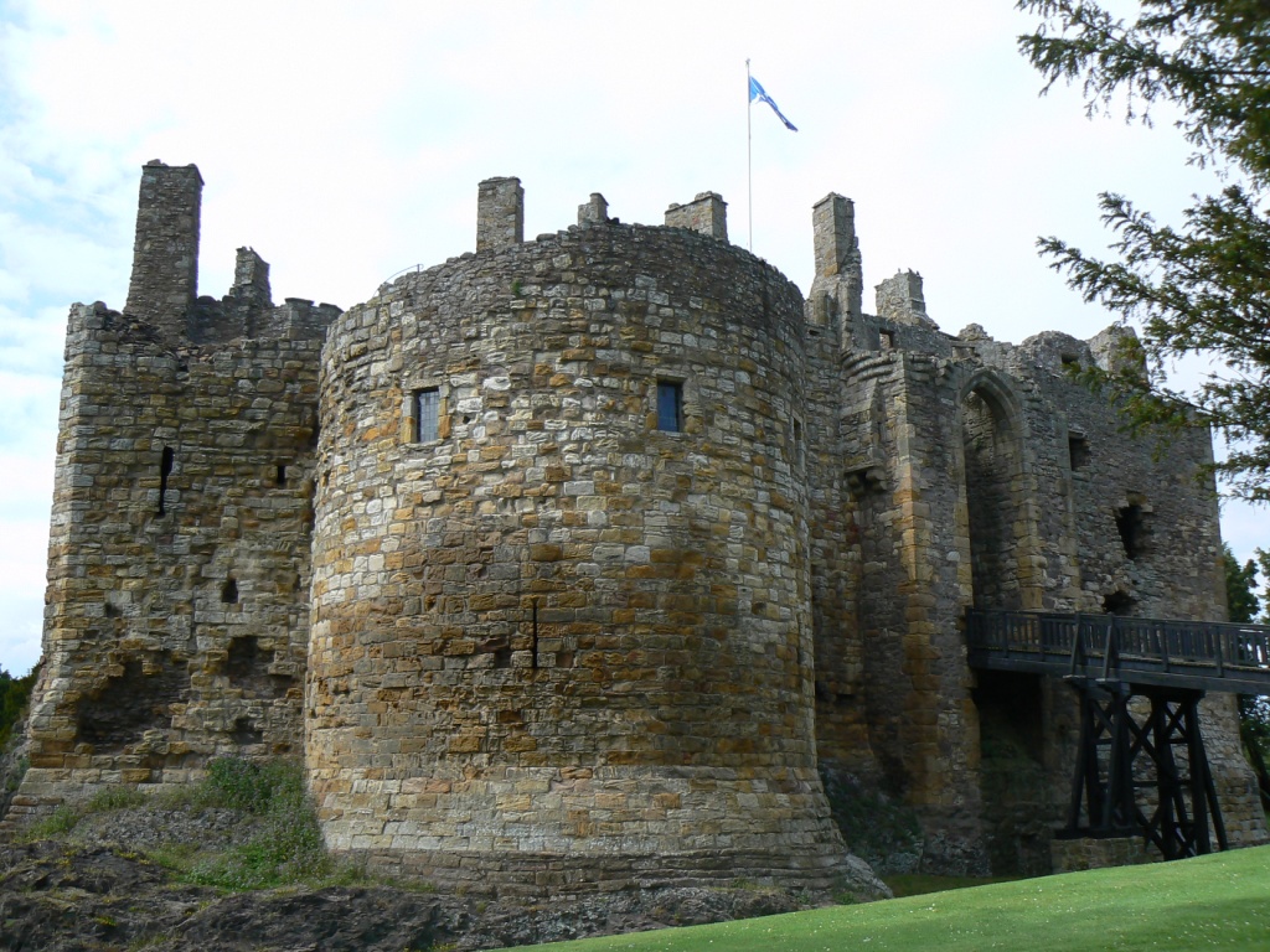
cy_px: 476
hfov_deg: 51.4
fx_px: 1321
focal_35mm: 36
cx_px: 635
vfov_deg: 39.7
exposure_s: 1/400
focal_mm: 6
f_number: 5.6
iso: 80
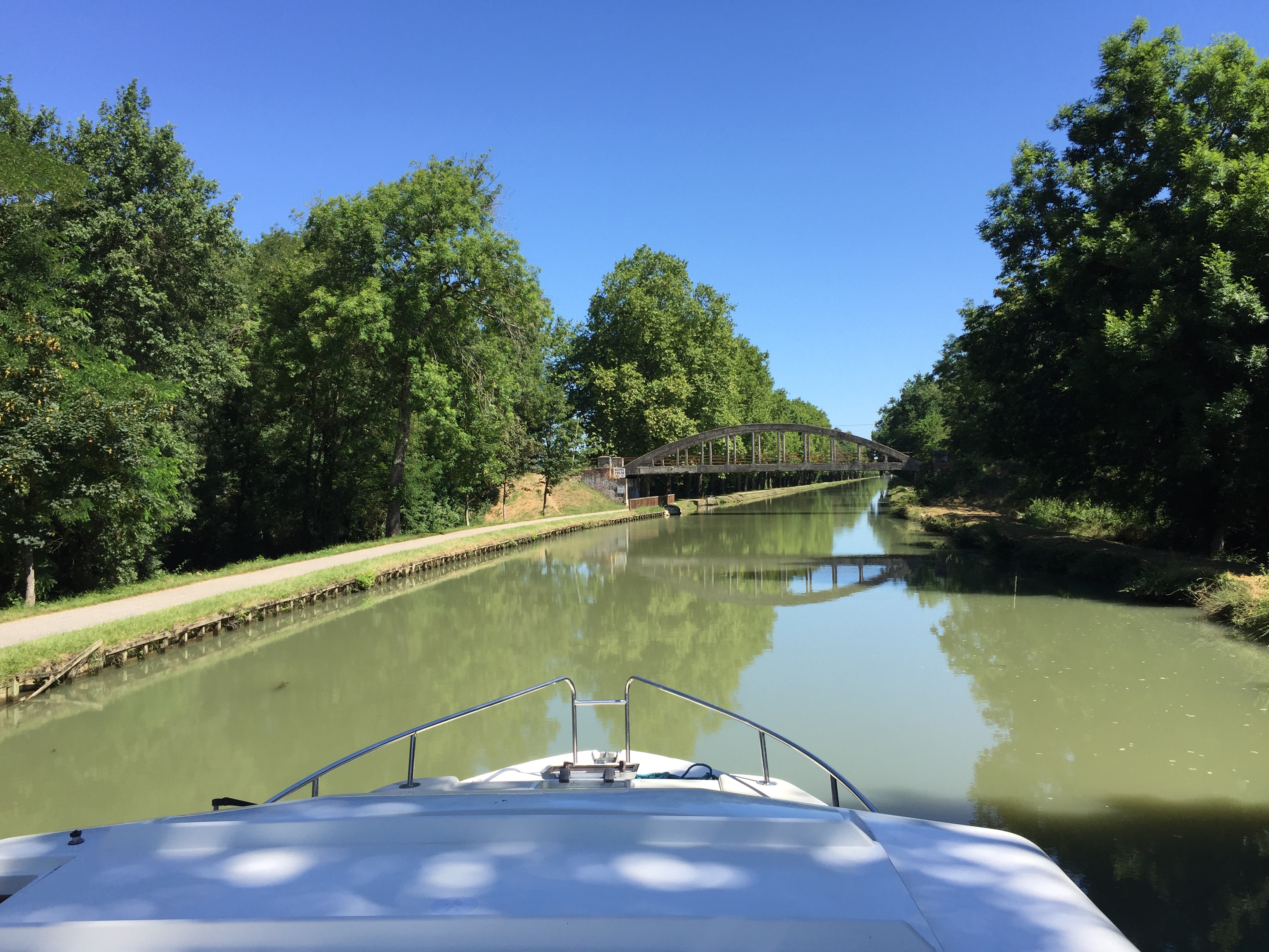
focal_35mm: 29
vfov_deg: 48.2
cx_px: 634
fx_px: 1063
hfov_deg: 61.7
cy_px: 476
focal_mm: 4.15
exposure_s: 1/1199
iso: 32
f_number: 2.2
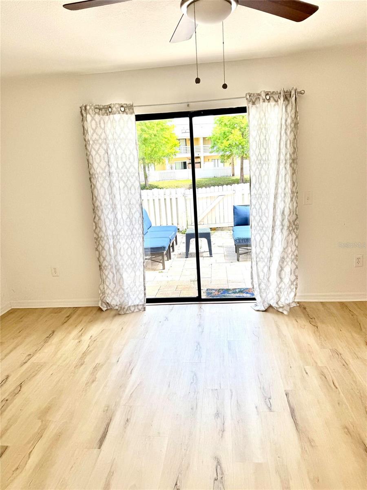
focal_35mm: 24
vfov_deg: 71.6
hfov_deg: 56.8
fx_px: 339
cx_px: 184
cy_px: 245
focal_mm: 6.76
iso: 80
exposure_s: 1/1151
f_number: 1.78
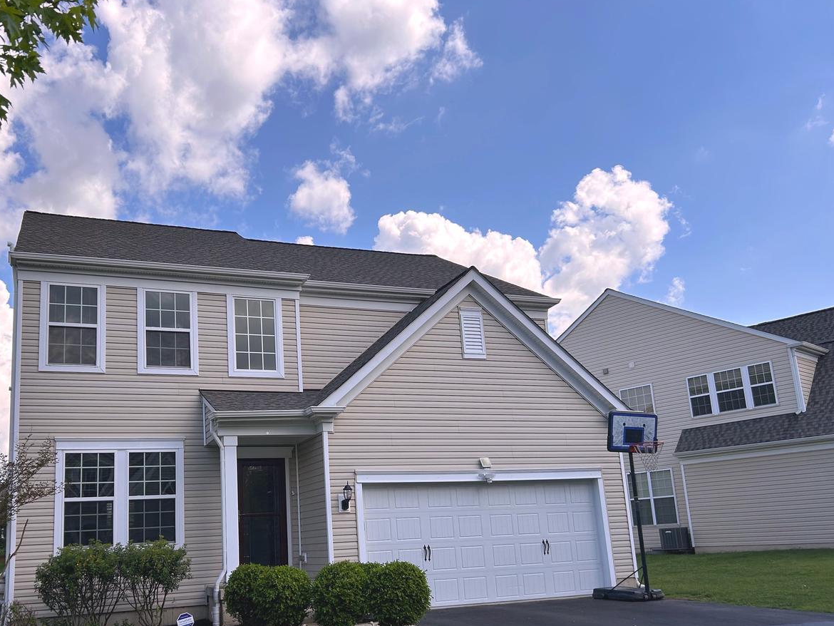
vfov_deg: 43.9
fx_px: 771
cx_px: 335
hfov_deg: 56.4
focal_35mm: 32
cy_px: 381
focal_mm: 5.7
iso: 50
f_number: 1.5
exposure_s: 1/5587
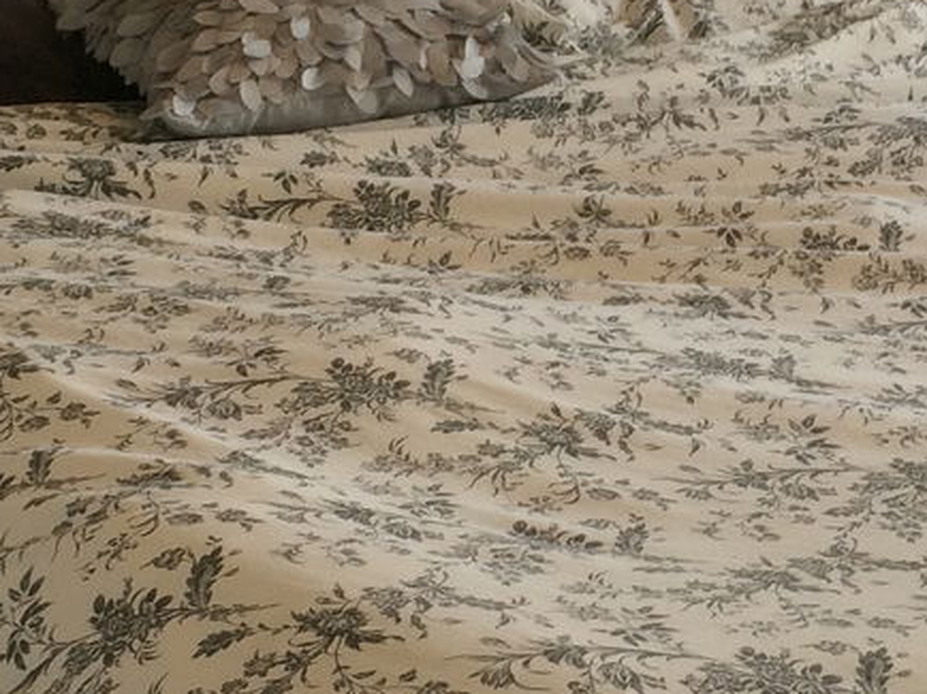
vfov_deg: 13.8
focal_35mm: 107
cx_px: 632
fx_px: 2864
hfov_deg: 18.3
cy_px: 228
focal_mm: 4.15
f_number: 2.2
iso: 40
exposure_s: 1/60
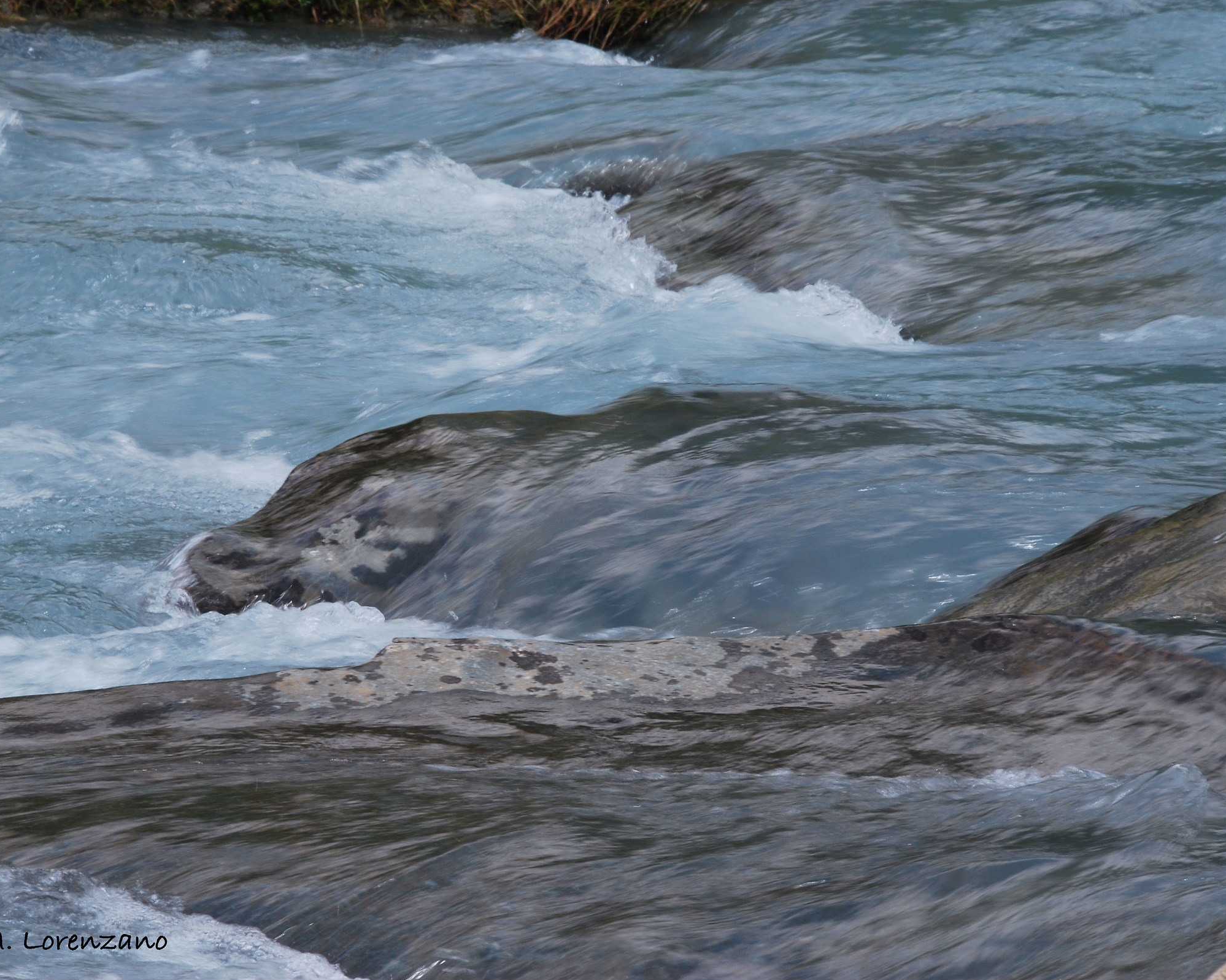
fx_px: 8599
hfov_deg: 8.2
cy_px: 491
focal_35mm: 237
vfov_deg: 6.5
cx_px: 595
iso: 200
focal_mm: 140
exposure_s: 1/60
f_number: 18
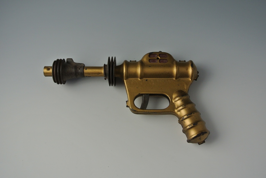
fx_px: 311
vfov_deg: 32.0
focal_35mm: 42
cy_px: 89
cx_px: 133
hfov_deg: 46.4
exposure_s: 1/125
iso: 320
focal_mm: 15.7
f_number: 4.2
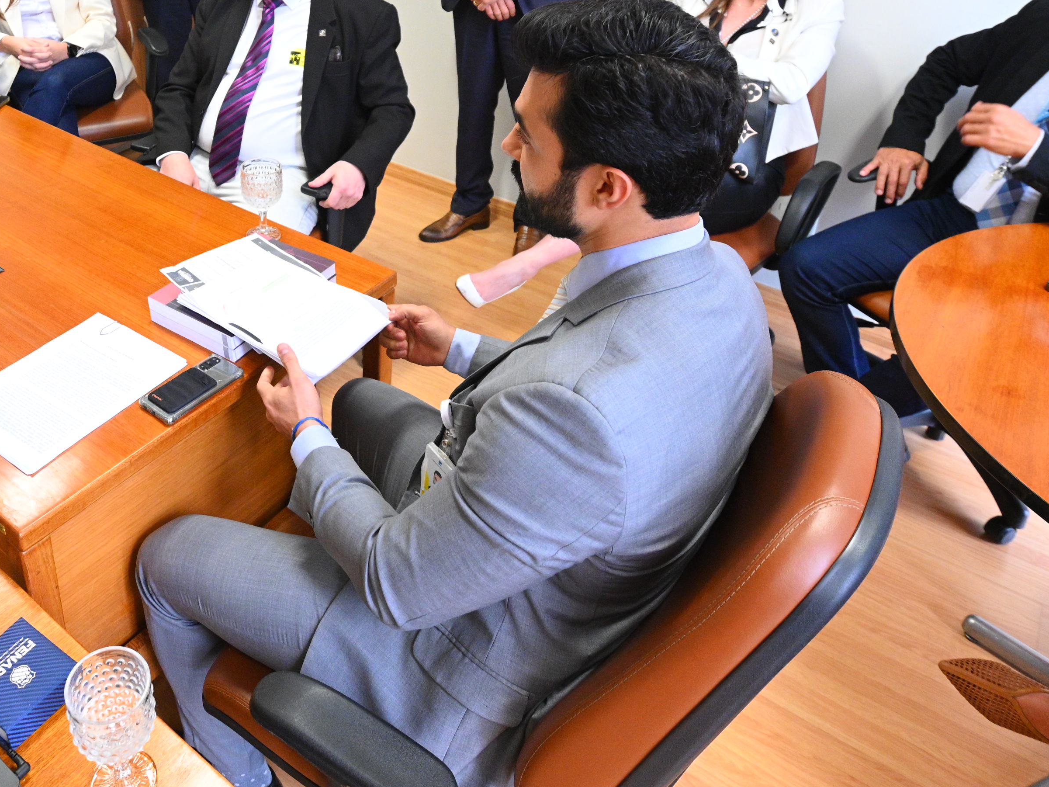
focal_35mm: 29
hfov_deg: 59.5
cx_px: 312
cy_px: 162
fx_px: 879
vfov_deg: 45.8
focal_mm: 16
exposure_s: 1/125
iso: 4000
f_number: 5
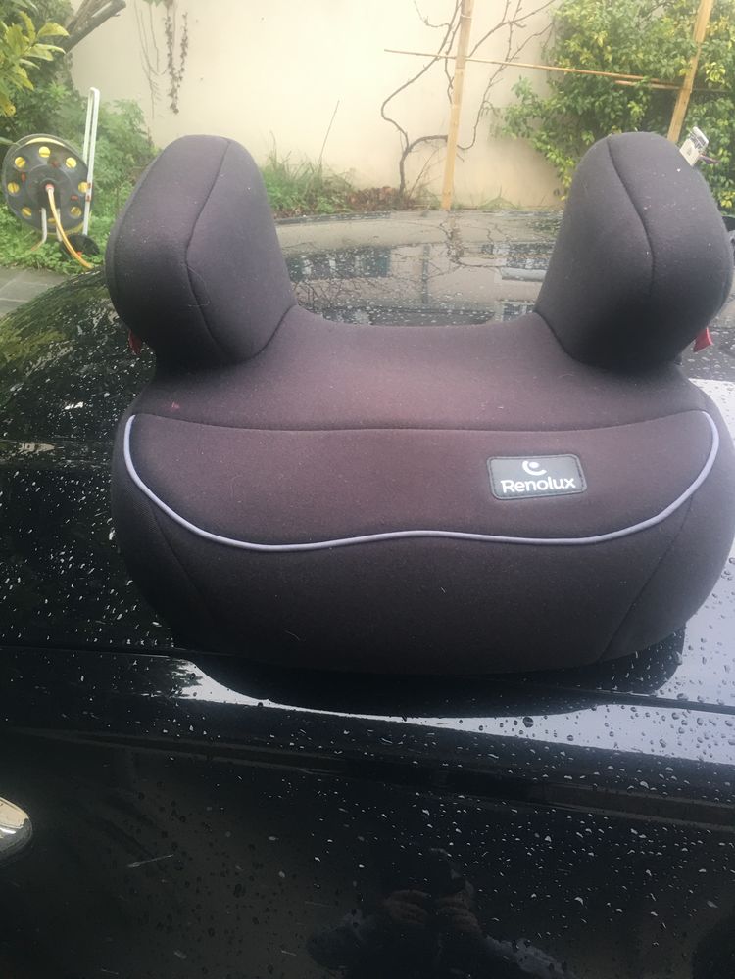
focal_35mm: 29
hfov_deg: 48.2
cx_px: 368
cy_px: 490
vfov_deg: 61.7
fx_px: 821
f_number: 2.2
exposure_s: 1/33
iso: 40
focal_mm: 4.15
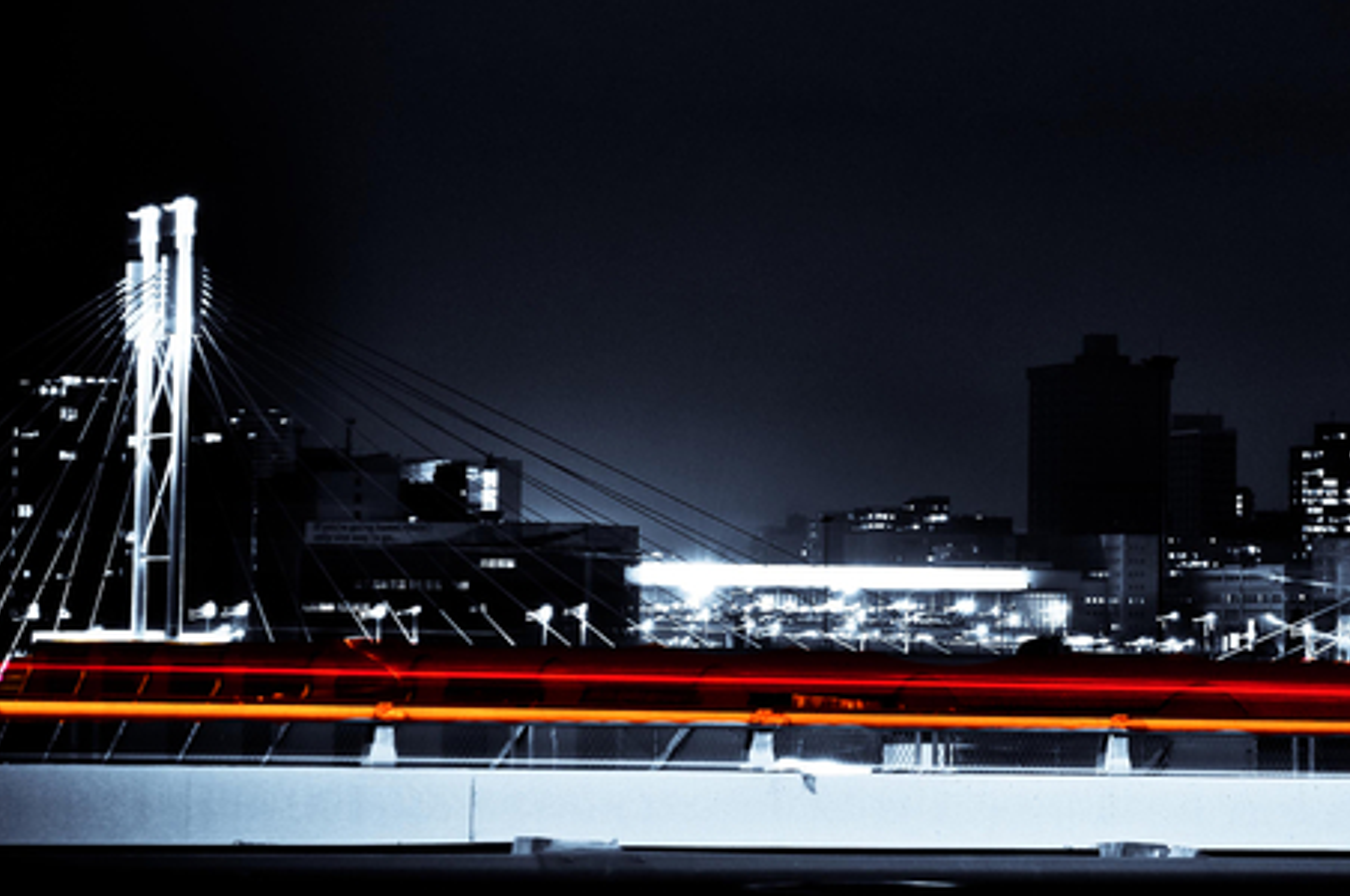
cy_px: 252
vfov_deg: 9.4
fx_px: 5463
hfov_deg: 14.0
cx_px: 999
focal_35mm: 146
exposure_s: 8
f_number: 5.6
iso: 100
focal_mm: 55
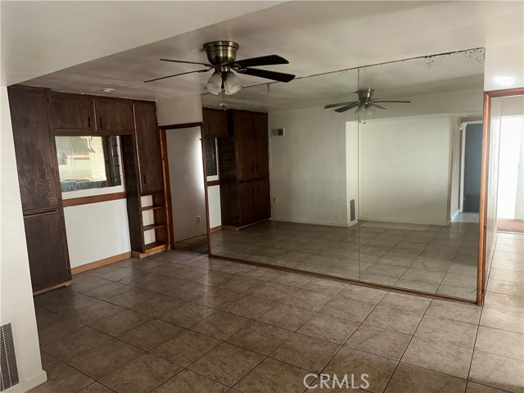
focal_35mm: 24
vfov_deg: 56.8
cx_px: 262
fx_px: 363
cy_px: 196
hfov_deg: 71.6
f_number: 1.78
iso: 125
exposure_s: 1/17
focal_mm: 6.86
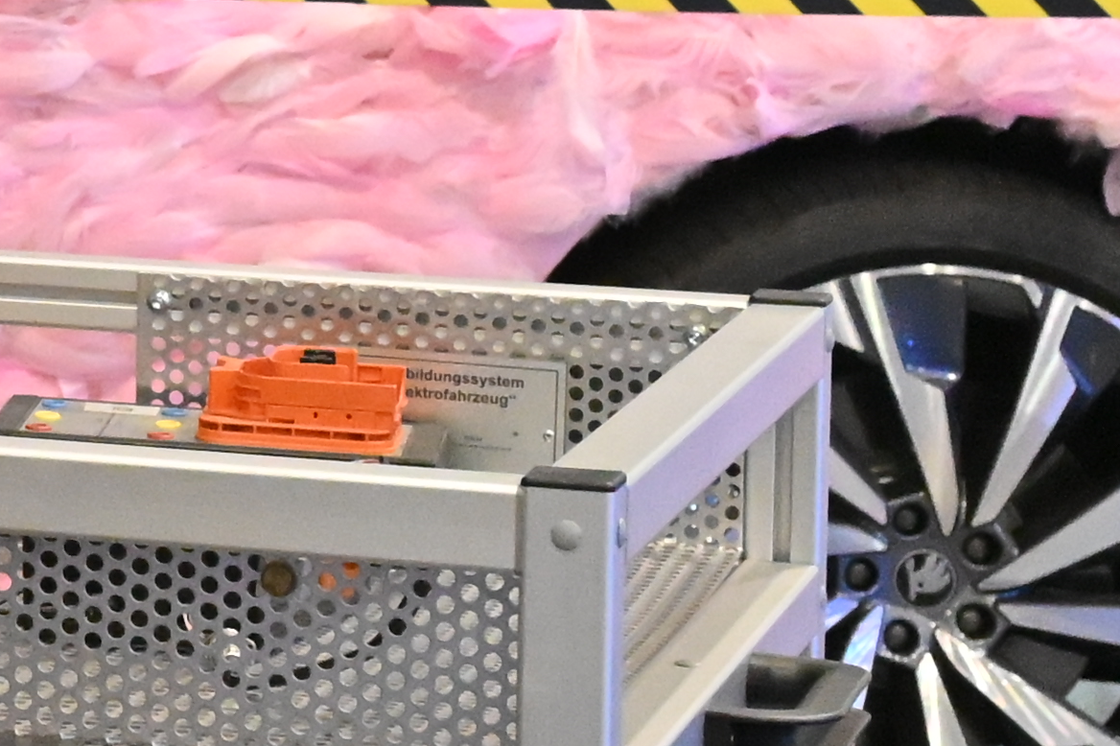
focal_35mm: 202
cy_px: -277
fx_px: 6282
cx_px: -1595
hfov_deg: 9.1
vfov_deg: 6.7
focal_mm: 39
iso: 11400
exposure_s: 1/100
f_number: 6.3
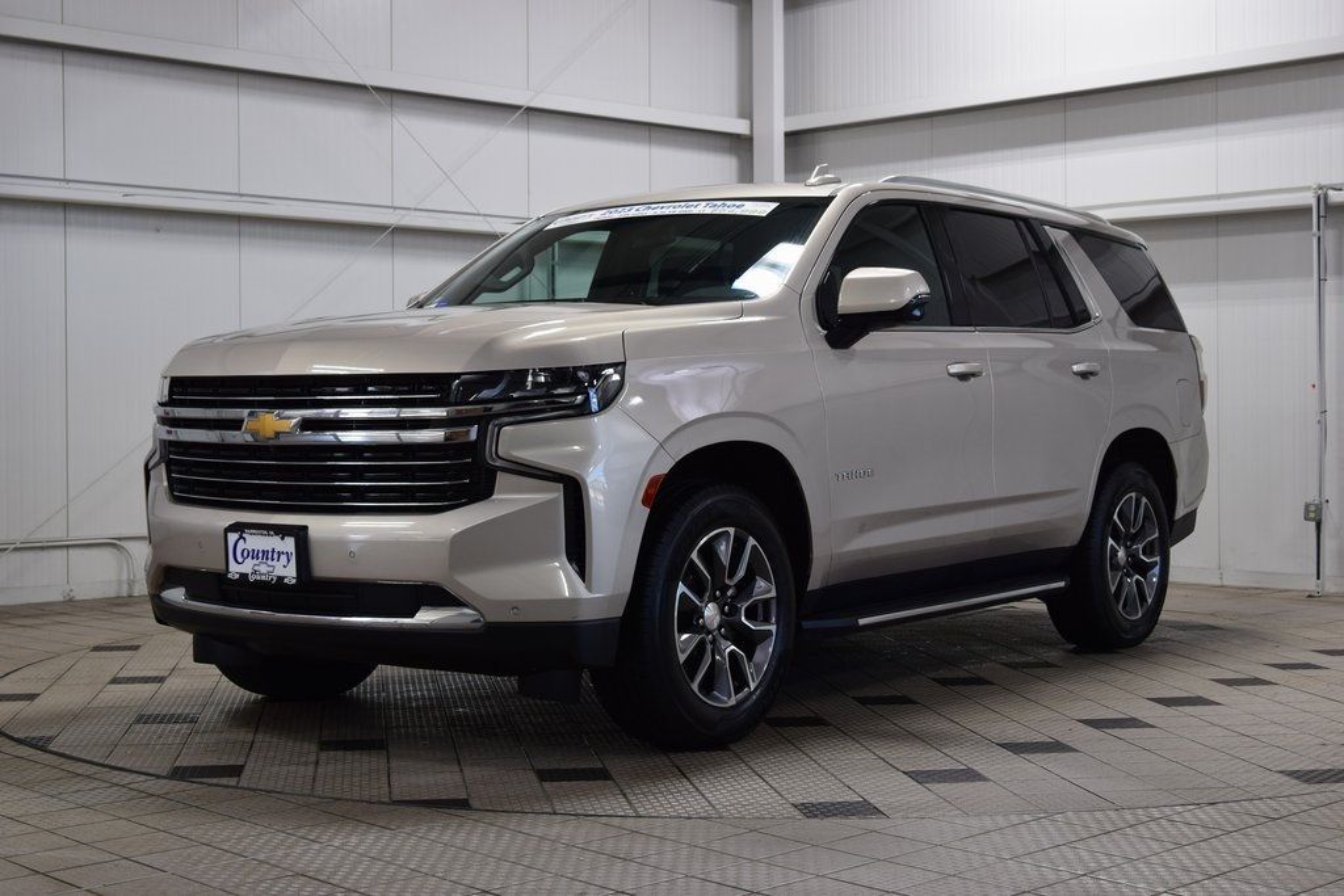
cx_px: 672
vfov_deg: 25.8
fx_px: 1960
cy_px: 448
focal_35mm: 52
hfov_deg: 37.8
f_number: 7.1
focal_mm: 35
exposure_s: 1/25
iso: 400
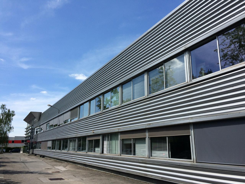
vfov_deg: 48.2
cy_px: 92
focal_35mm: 29
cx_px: 122
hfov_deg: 61.7
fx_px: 205
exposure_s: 1/1953
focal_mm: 4.15
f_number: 2.2
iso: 32
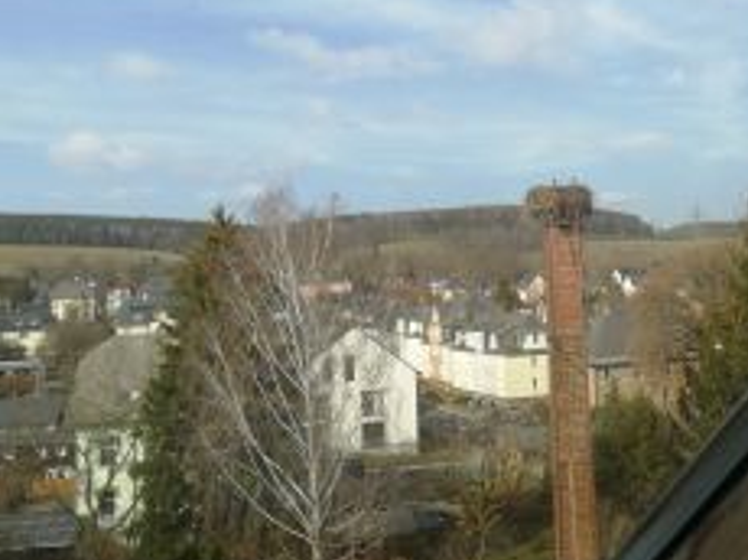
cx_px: 595
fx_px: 1015
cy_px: 186
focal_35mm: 47
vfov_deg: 30.6
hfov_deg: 39.0
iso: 50
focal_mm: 3.95
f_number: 1.8
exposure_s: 1/766
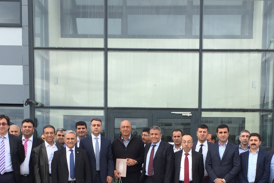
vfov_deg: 19.5
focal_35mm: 67
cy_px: 197
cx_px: 147
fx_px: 510
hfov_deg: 30.1
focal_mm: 4.15
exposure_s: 1/565
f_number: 2.2
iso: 32
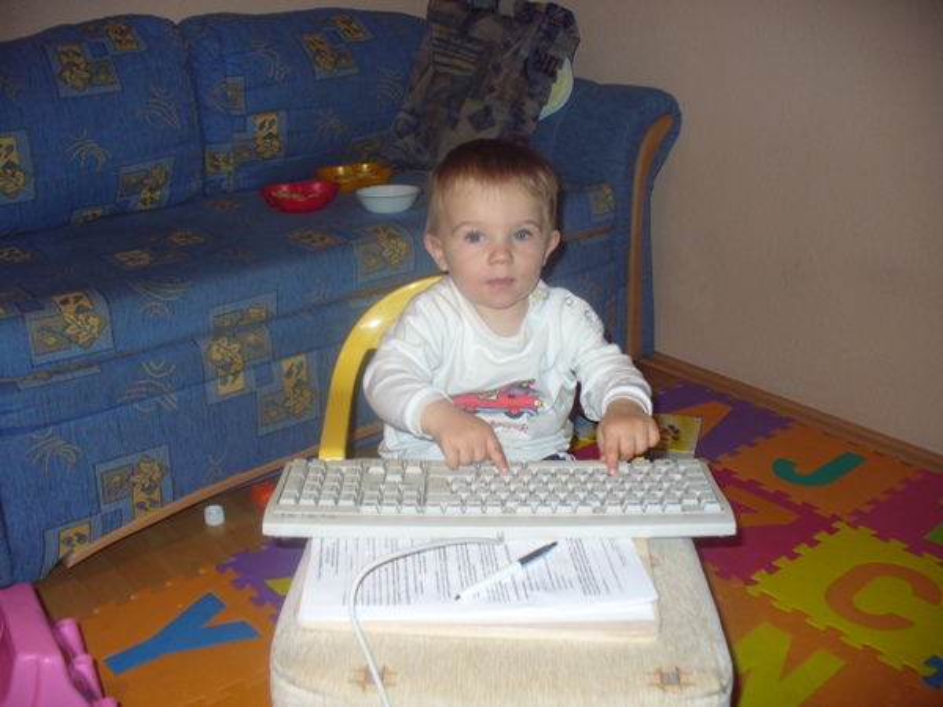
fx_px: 1008
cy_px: 354
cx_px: 472
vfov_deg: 38.7
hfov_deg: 50.1
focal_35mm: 37
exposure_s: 1/30
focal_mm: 6.1
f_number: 2.8
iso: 100
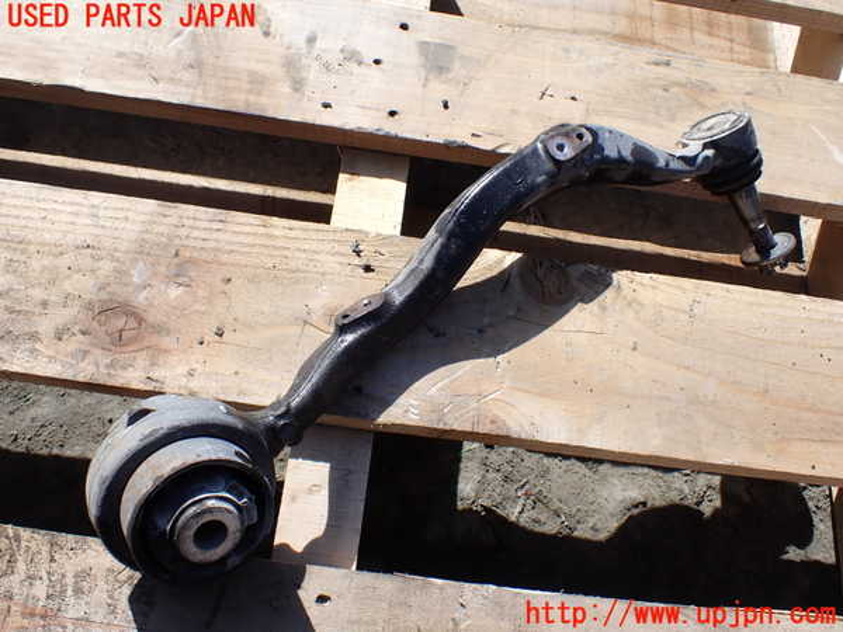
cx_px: 422
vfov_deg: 46.8
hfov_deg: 60.0
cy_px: 316
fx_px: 731
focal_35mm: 30
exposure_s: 1/800
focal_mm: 5.4
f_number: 3.2
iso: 100
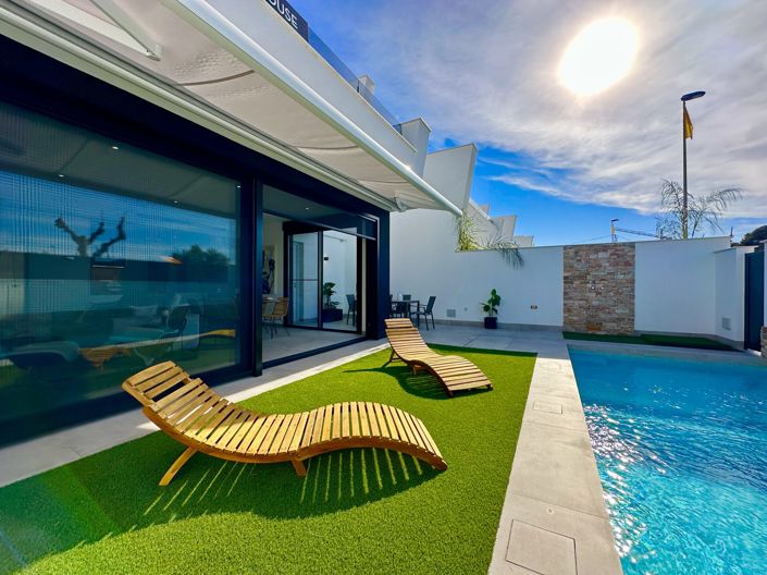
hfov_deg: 102.1
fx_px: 310
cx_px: 384
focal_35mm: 14
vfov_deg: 85.6
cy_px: 288
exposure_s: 1/1553
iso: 50
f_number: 2.2
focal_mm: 2.22
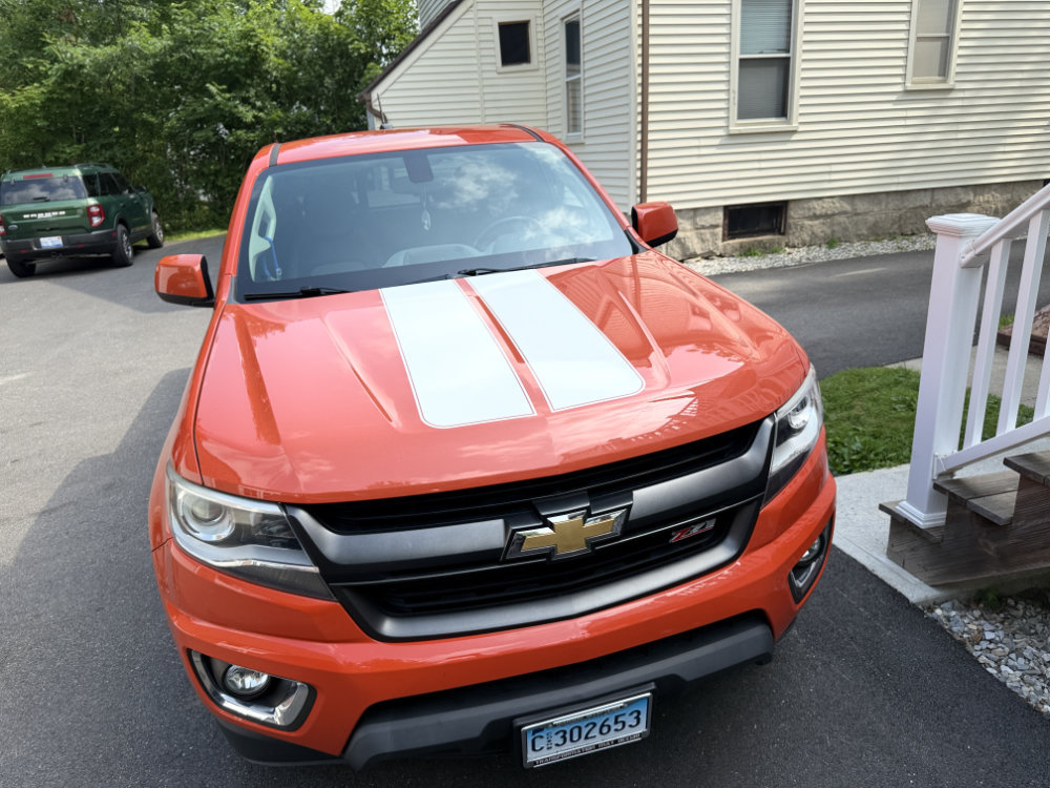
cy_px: 394
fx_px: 728
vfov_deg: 56.8
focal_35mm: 24
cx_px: 525
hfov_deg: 71.6
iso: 80
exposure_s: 1/2000
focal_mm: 6.8
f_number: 1.8
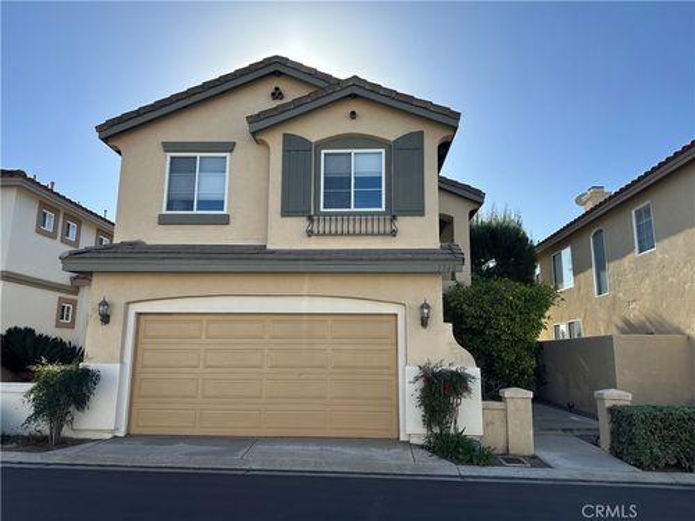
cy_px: 260
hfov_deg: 71.6
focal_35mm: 24
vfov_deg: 56.8
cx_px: 348
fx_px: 482
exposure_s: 1/3472
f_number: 1.78
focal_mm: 6.86
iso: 80
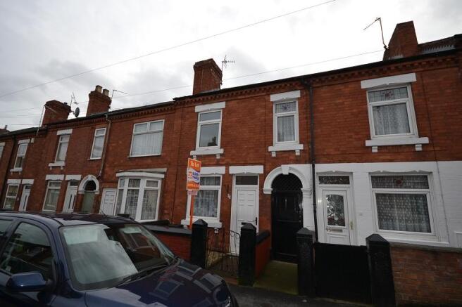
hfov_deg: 100.4
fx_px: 192
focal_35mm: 15
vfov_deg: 77.3
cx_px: 231
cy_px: 154
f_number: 5.6
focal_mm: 10
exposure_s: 1/200
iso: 100
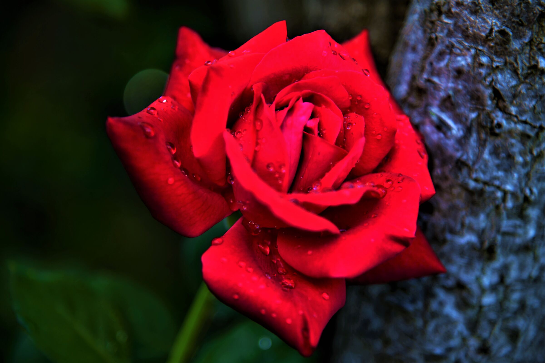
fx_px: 1817
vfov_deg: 11.4
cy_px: 182
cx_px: 272
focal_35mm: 120
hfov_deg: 17.1
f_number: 4
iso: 400
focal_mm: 120
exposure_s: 1/125
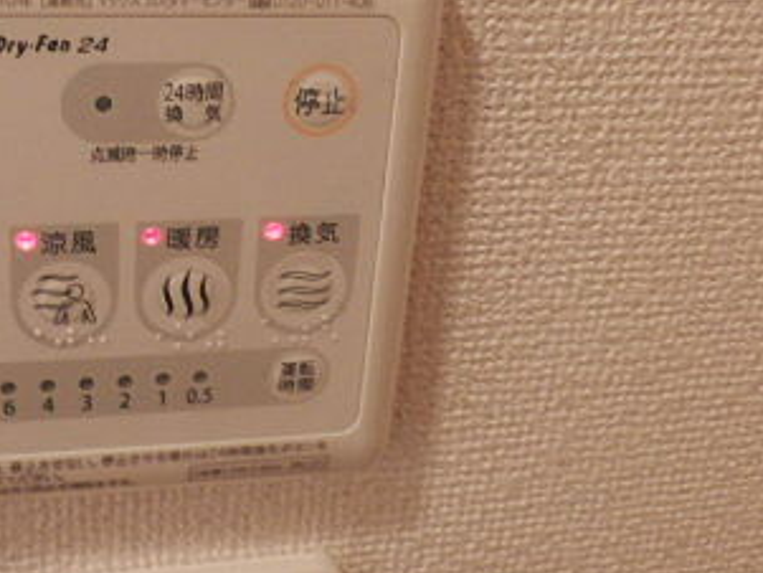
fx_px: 1125
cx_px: 241
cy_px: 160
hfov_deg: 37.0
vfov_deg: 28.3
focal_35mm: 51
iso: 250
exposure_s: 1/30
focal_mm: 4.2
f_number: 3
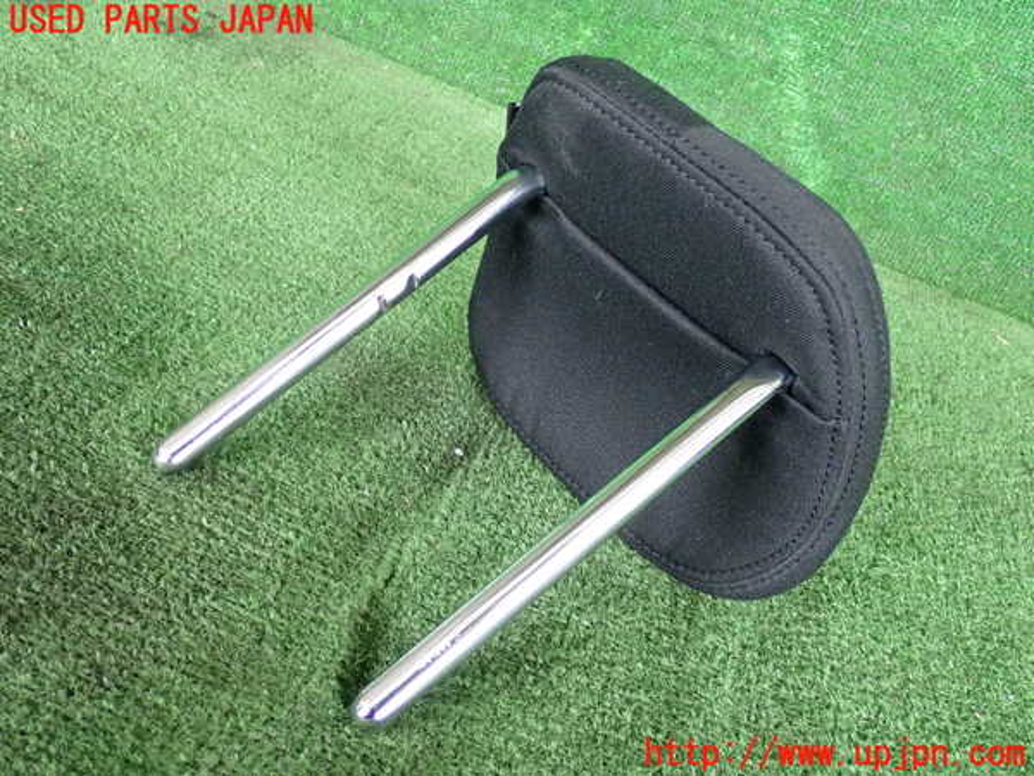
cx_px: 517
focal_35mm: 44
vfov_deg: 32.9
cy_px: 388
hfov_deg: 42.9
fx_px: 1314
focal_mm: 7.84
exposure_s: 1/125
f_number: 2.9
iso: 800
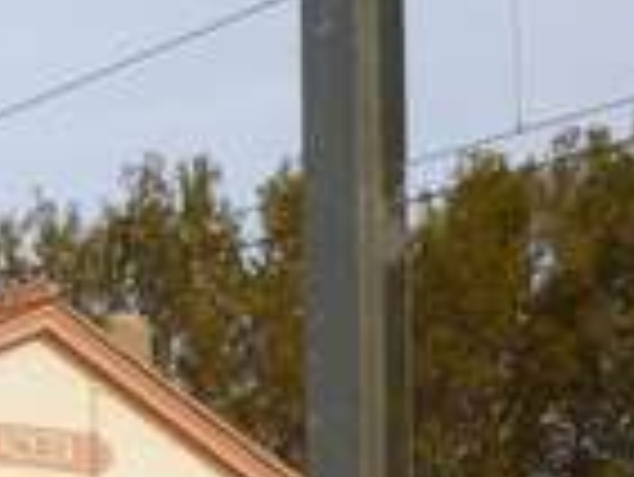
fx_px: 2493
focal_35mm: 136
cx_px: -144
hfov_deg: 14.0
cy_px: 675
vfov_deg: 10.6
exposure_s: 1/800
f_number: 3.1
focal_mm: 4.5
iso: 100
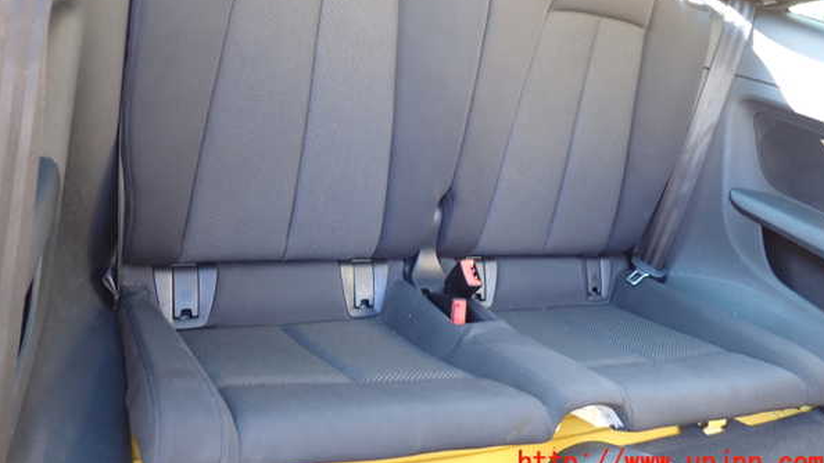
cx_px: 415
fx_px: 721
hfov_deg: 59.5
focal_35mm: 33
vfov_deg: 35.4
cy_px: 169
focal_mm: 5.4
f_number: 2.3
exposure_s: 1/30
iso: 200
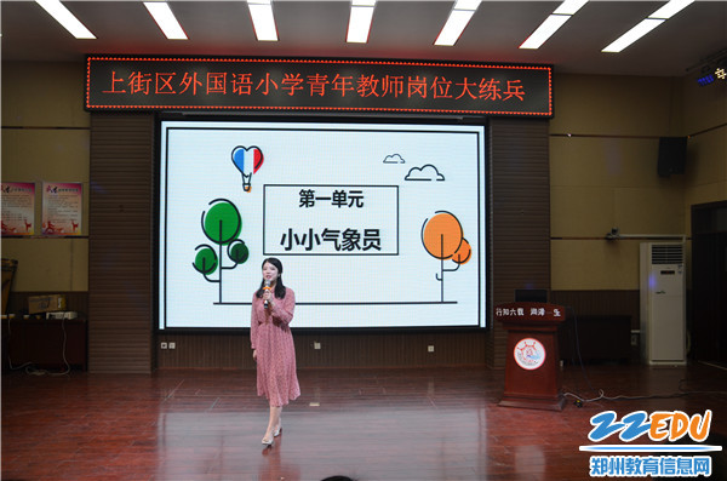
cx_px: 364
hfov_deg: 59.6
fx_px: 635
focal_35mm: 32
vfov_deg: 41.5
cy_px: 240
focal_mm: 21
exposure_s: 1/100
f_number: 5
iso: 400
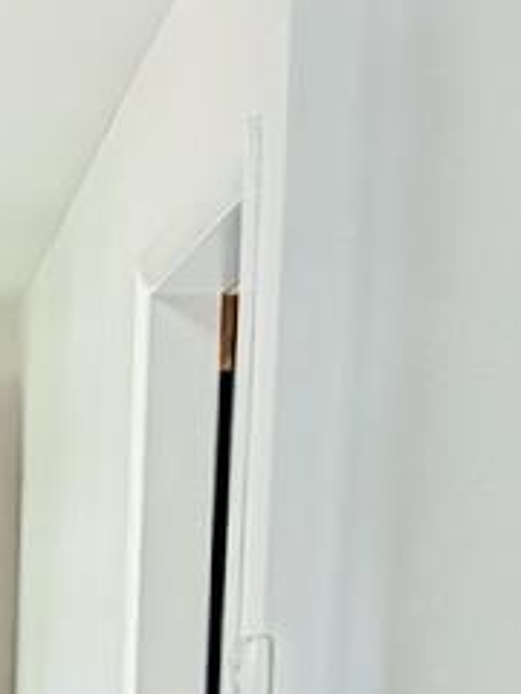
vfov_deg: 14.1
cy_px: 1128
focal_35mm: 128
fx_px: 2569
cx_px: -107
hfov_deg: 11.4
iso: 640
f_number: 1.78
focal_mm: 6.76
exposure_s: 1/40
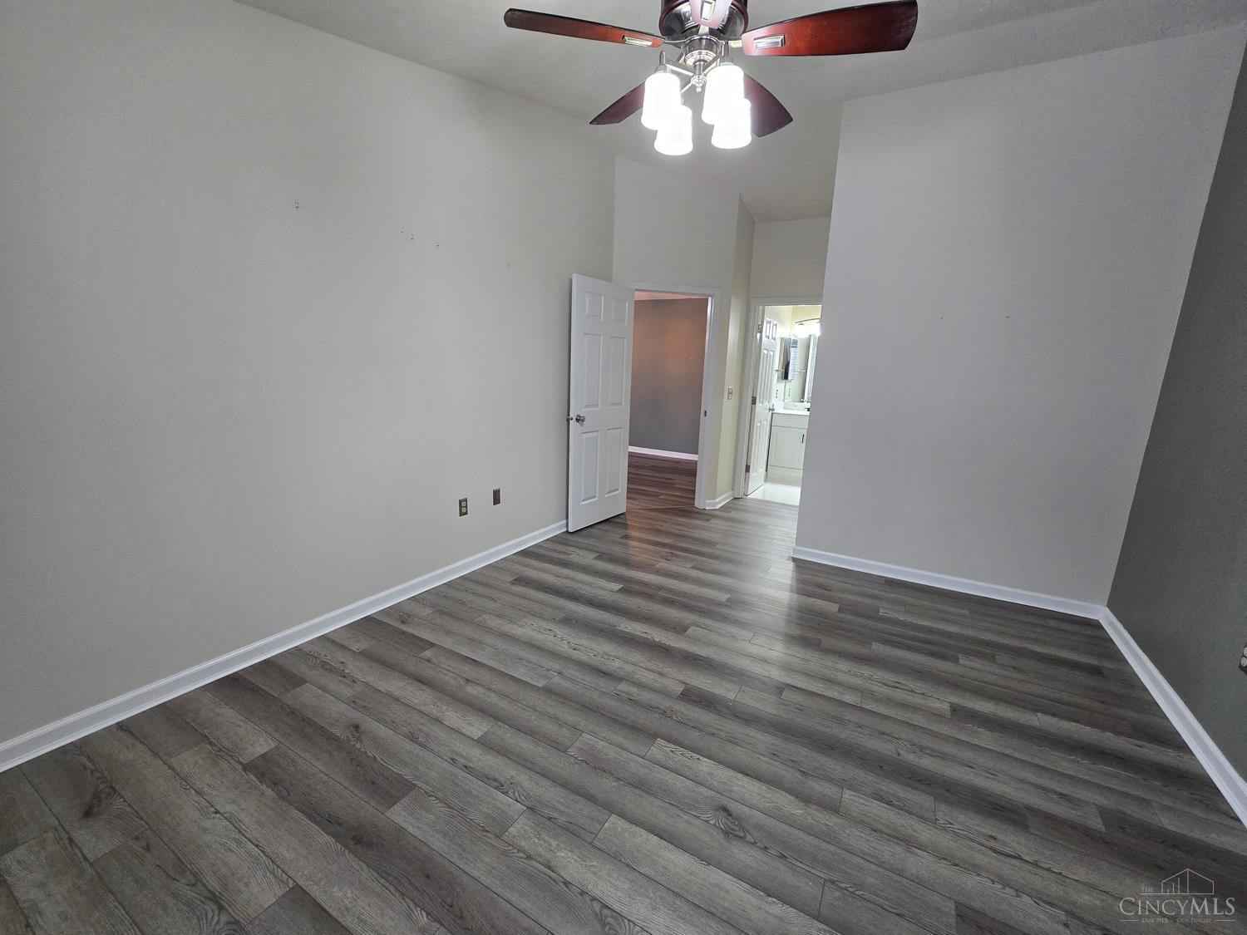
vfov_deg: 89.9
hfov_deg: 106.2
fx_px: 468
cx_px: 624
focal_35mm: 13
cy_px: 468
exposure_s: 1/60
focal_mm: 2.2
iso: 250
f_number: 2.2
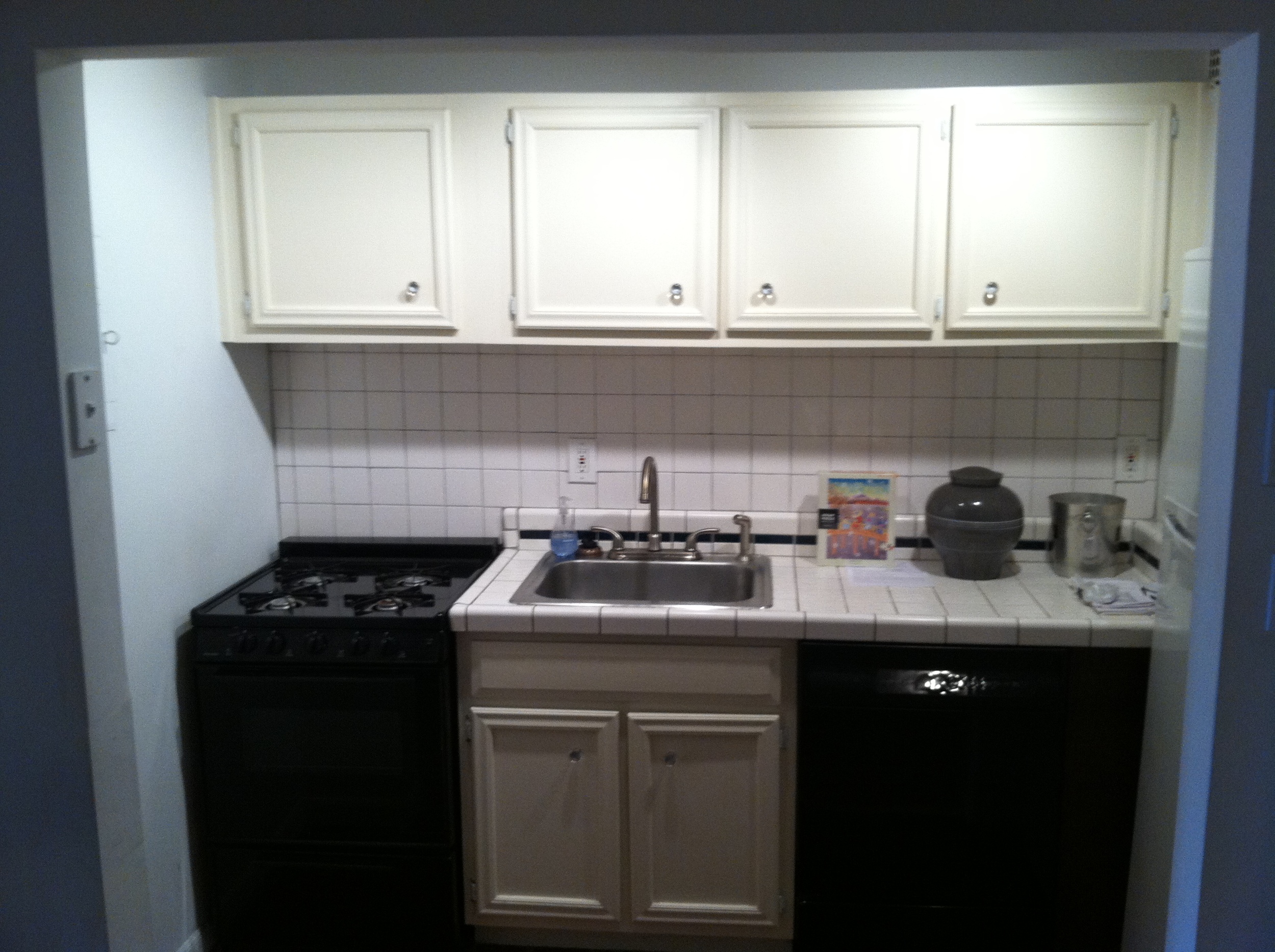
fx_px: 1287
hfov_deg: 52.7
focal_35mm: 35
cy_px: 476
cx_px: 638
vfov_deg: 40.6
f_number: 2.8
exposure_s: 1/15
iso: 160
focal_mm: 3.85
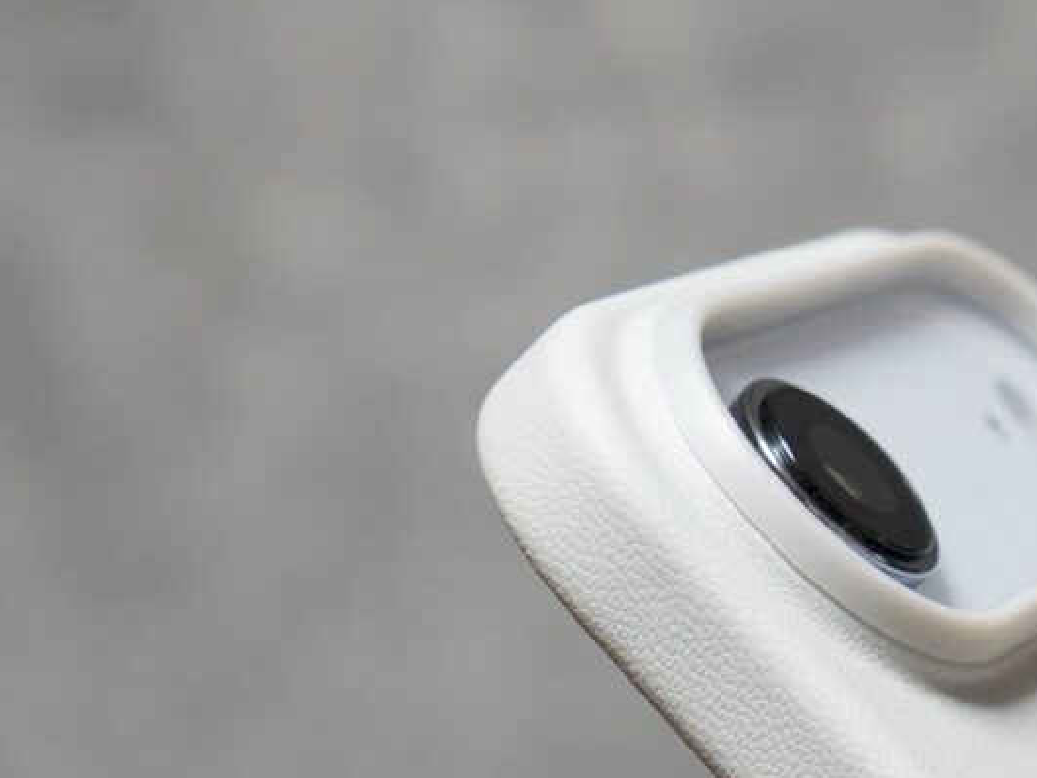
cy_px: 573
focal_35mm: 98
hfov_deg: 19.7
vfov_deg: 15.0
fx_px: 2934
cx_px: 925
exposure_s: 1/60
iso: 1000
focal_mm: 35
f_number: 5.6
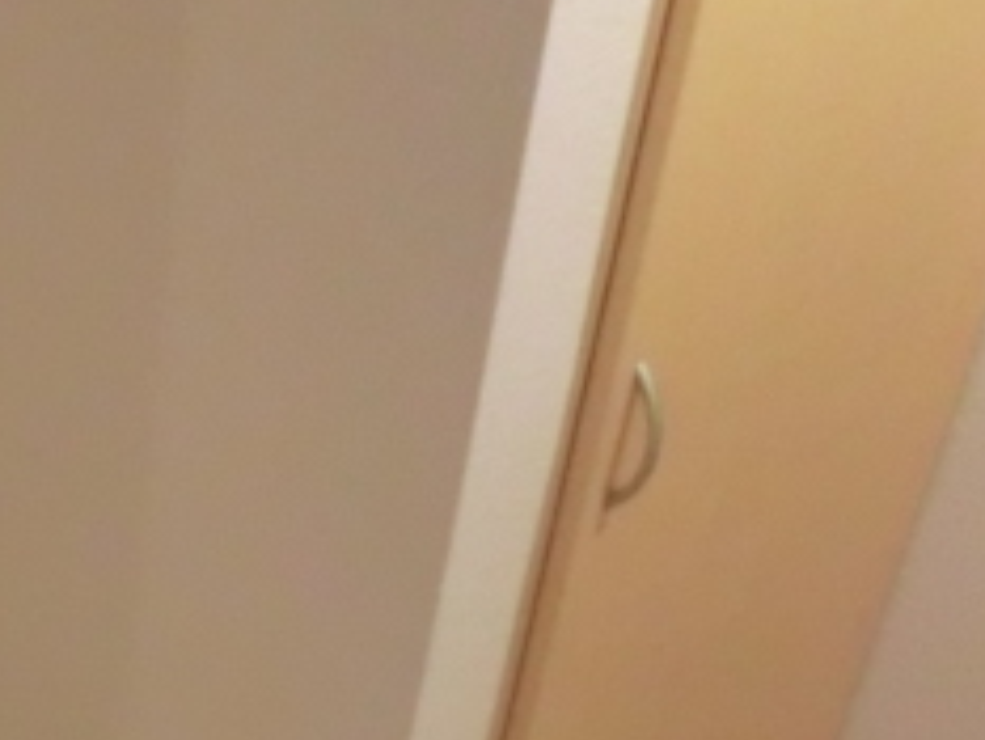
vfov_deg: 22.2
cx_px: -194
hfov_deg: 26.2
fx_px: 1879
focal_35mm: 66
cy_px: 507
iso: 800
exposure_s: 1/40
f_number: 3.2
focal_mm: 4.3
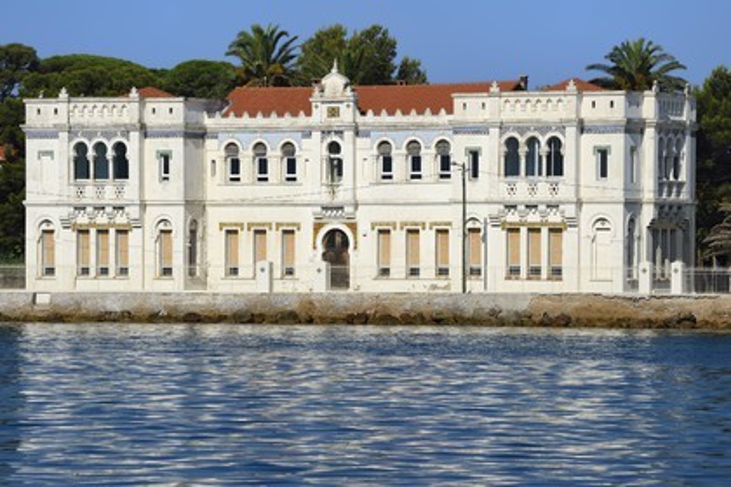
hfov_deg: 10.3
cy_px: 244
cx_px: 366
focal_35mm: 200
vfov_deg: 6.9
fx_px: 4061
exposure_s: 1/640
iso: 200
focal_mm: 200
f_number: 10
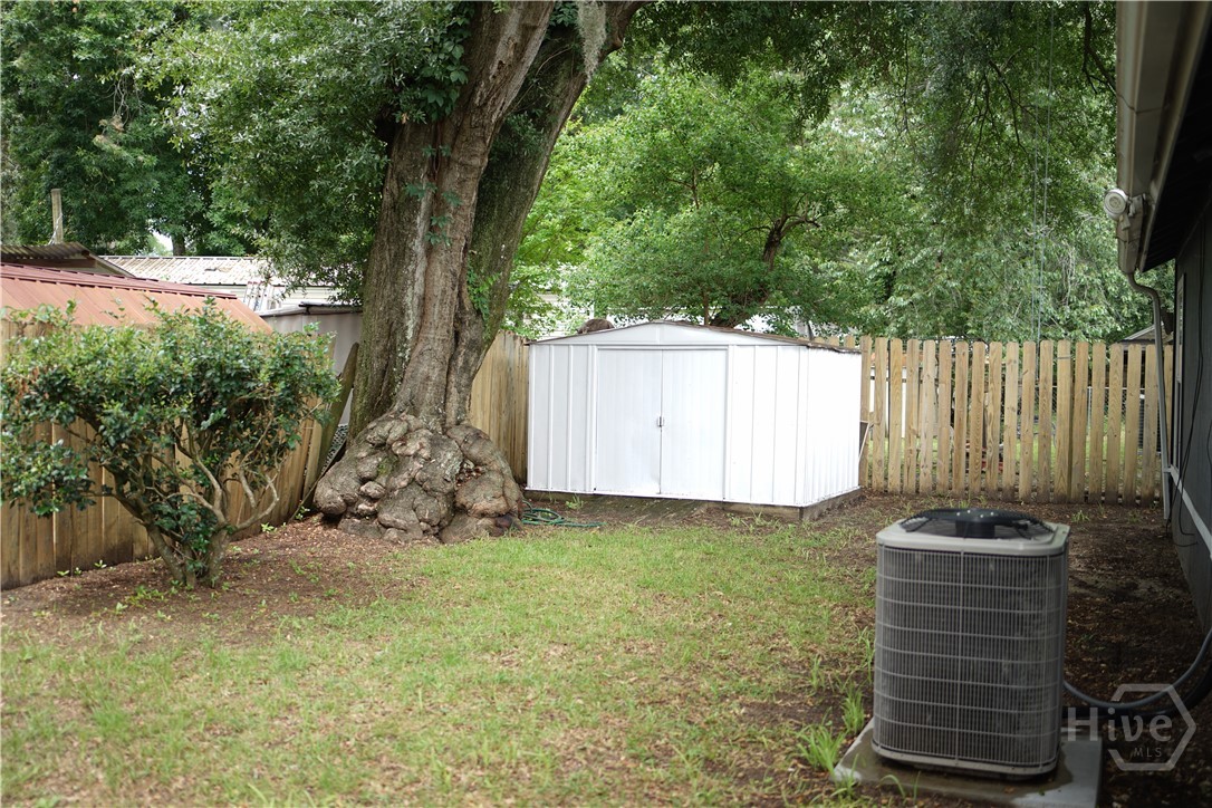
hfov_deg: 54.4
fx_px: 1178
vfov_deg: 37.9
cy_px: 404
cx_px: 606
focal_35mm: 35
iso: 50
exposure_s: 1/250
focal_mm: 35
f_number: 2
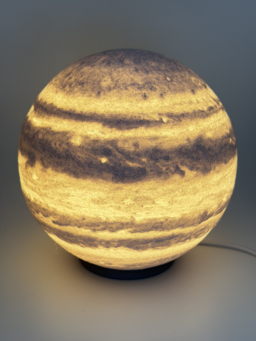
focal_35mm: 48
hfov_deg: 30.3
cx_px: 128
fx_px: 473
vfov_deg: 39.7
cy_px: 170
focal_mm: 6.76
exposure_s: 1/100
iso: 80
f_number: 1.78
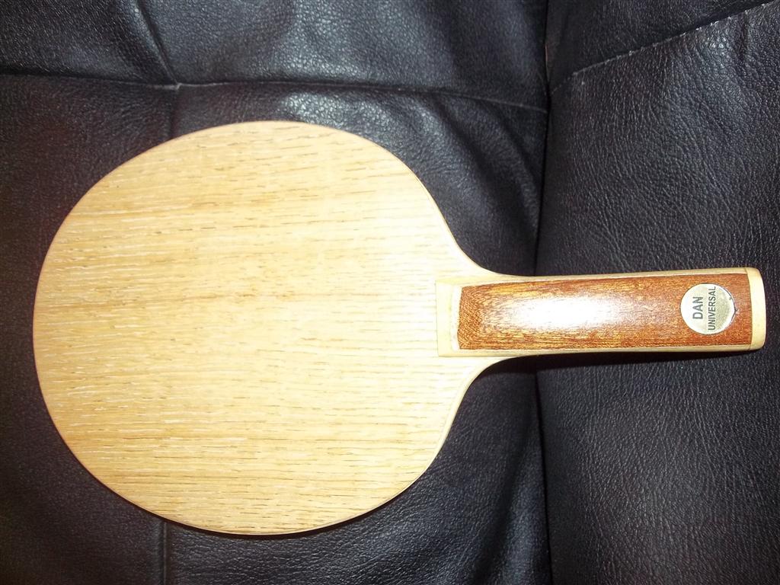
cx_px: 390
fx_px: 721
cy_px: 292
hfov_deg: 56.8
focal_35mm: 32
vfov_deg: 44.2
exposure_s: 1/30
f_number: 2.9
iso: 160
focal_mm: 5.7
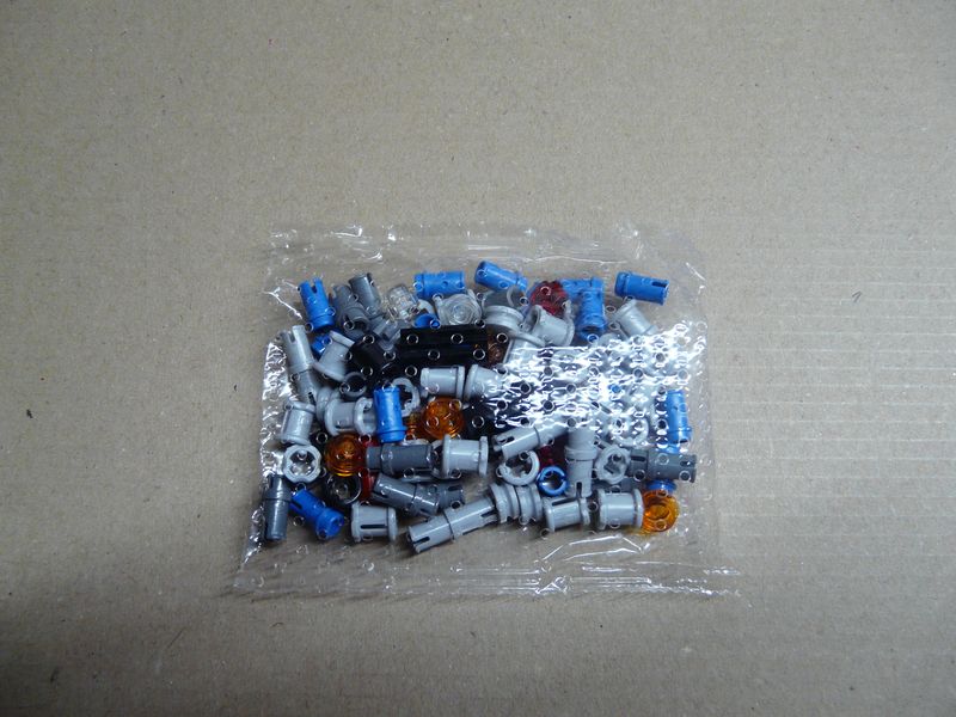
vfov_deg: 49.7
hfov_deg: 63.4
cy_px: 358
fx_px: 773
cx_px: 478
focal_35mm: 28
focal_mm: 4.6
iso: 160
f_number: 2.8
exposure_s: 1/30
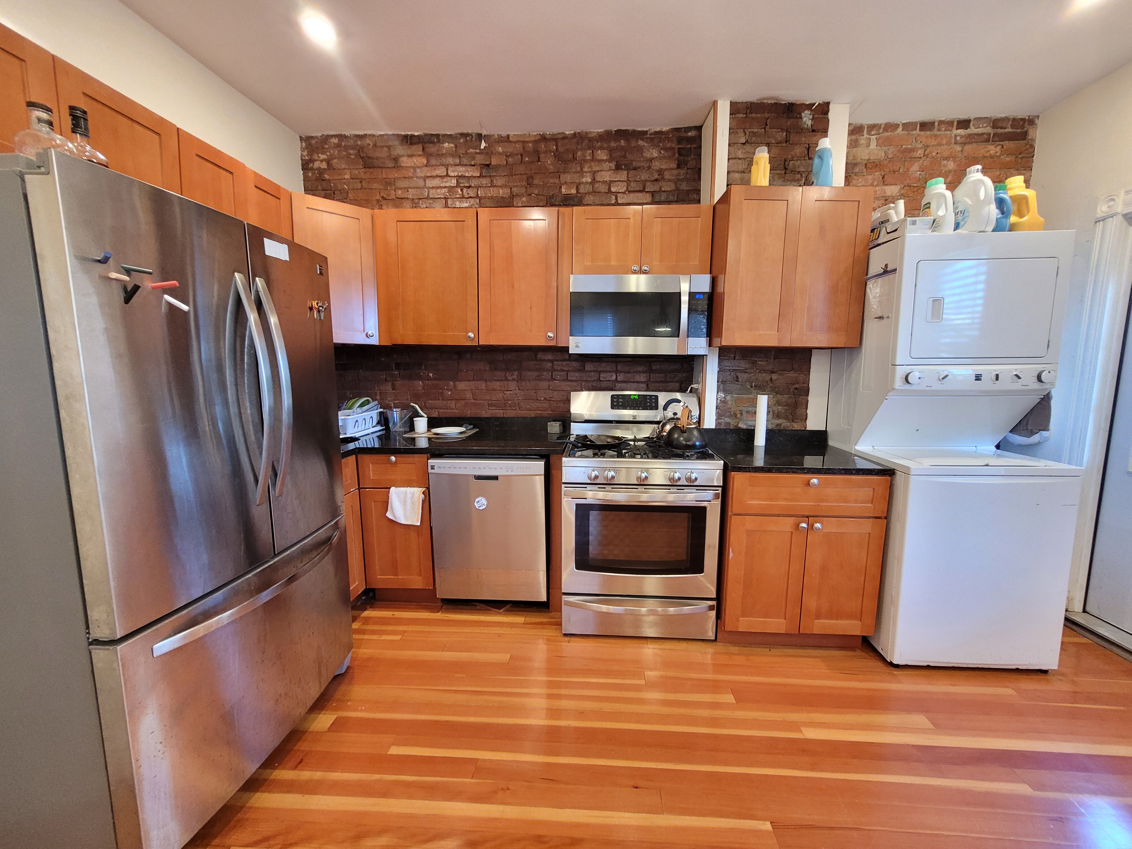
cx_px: 566
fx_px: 425
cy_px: 424
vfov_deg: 89.9
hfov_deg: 106.2
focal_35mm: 13
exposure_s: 1/29
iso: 320
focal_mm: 1.74
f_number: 2.2
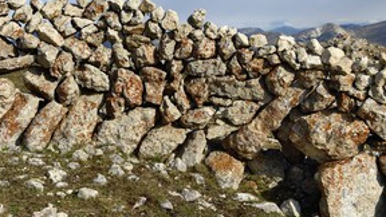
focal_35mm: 61
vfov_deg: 19.5
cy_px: 46
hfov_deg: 34.4
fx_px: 624
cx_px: 201
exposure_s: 1/250
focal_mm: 40
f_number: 14
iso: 200
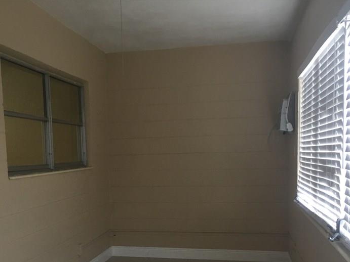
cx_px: 154
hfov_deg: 43.8
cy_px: 192
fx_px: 435
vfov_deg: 33.0
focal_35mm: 43
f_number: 2.2
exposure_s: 1/30
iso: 100
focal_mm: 4.15
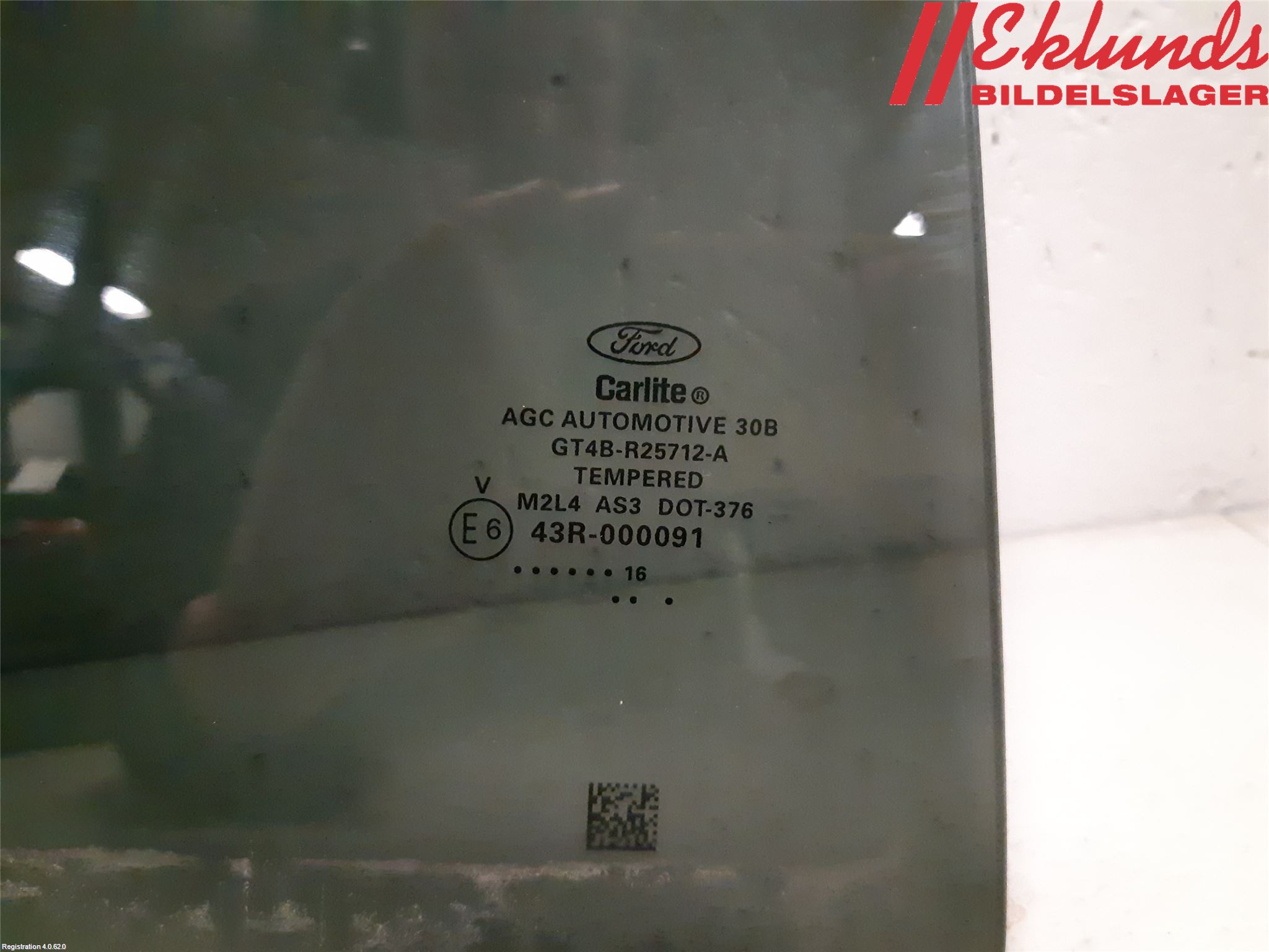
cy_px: 476
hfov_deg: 67.3
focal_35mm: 26
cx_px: 634
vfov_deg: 53.1
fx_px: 953
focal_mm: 3.93
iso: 800
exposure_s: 1/100
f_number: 1.7
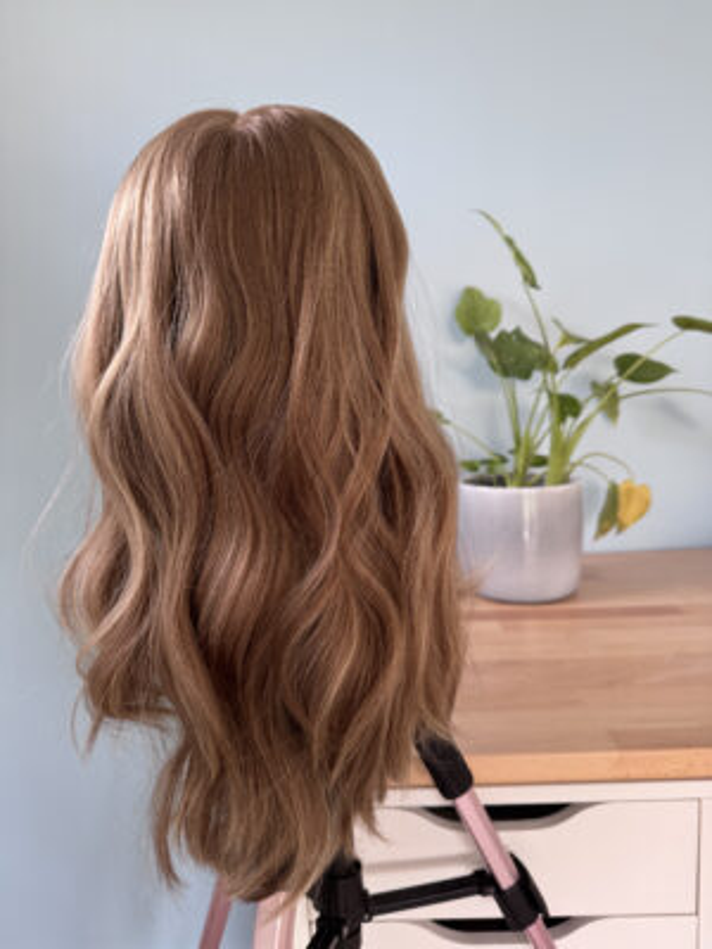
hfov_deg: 56.8
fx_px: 658
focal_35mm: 24
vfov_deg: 71.6
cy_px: 474
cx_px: 356
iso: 200
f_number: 1.78
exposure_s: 1/61
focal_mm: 6.76
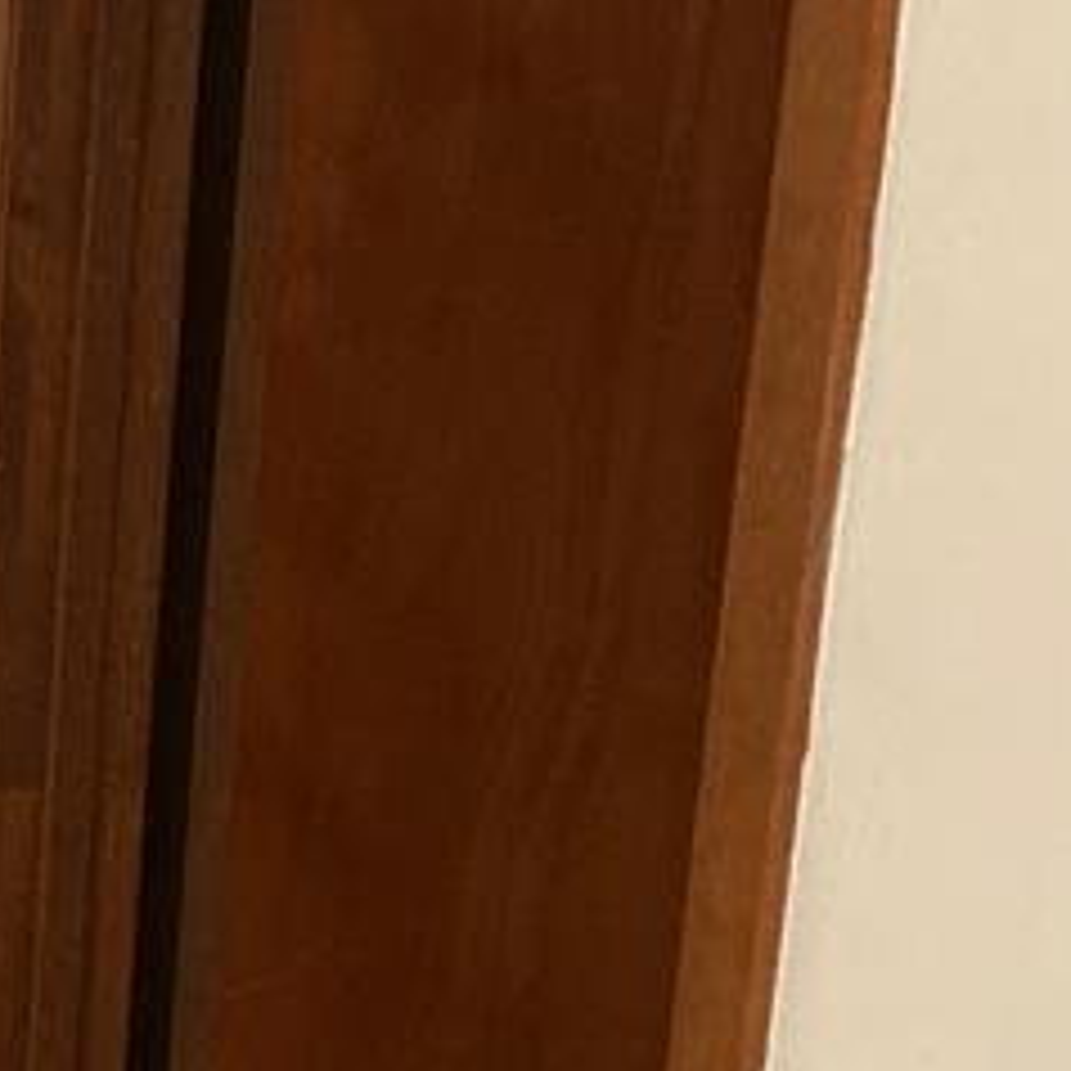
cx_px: -1035
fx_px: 3465
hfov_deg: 14.7
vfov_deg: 17.6
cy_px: 461
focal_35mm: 99
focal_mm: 4.25
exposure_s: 1/40
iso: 500
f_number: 1.8
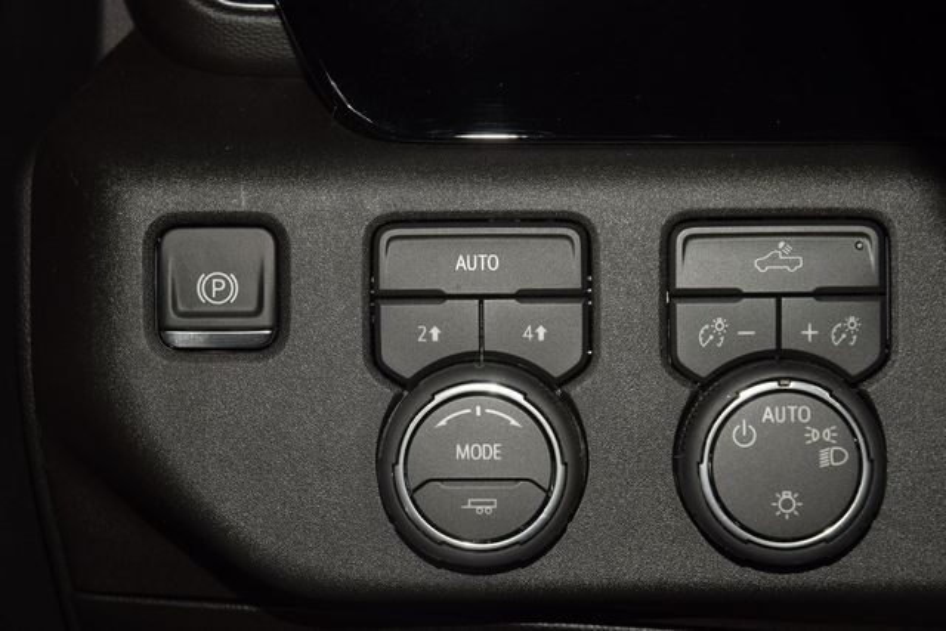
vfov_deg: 13.0
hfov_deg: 19.5
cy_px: 316
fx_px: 2760
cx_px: 473
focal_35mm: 105
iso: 100
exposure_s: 1/125
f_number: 8
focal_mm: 70
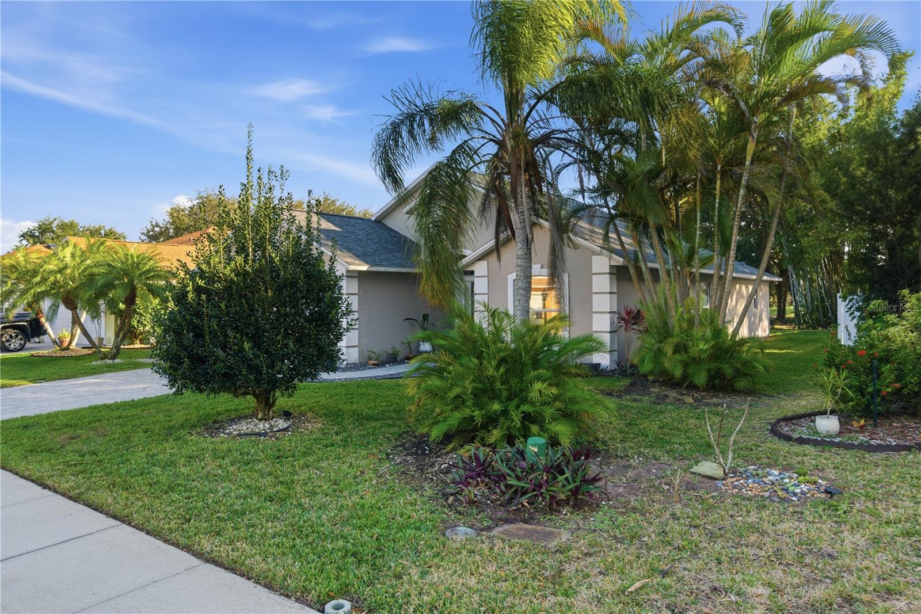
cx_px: 460
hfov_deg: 76.1
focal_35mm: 23
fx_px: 588
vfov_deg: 55.1
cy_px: 307
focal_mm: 23
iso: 250
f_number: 9
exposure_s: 1/320
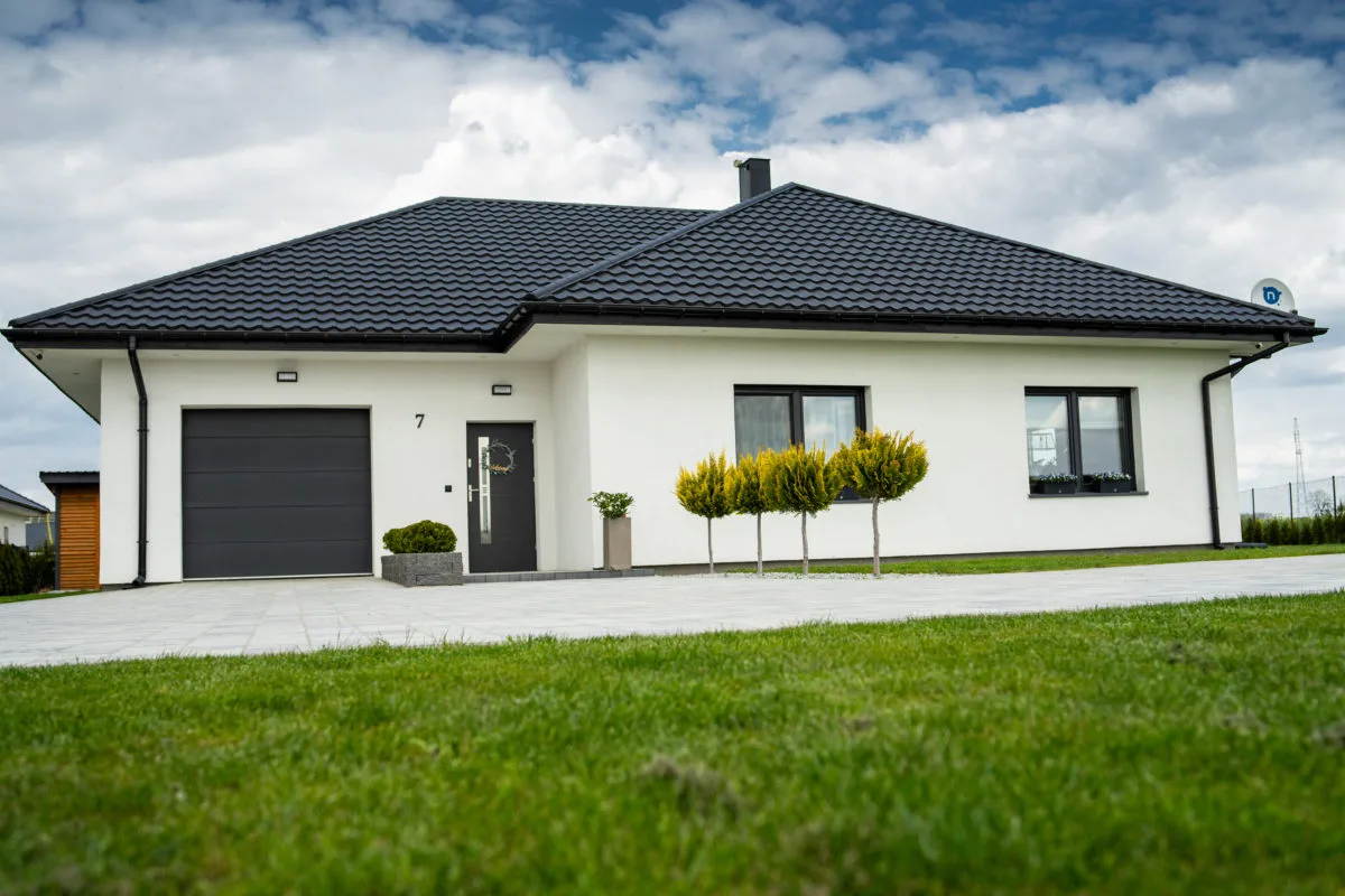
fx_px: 1308
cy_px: 448
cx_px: 672
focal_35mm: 35
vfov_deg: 37.9
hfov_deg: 54.4
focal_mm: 35
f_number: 4
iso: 100
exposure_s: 1/500
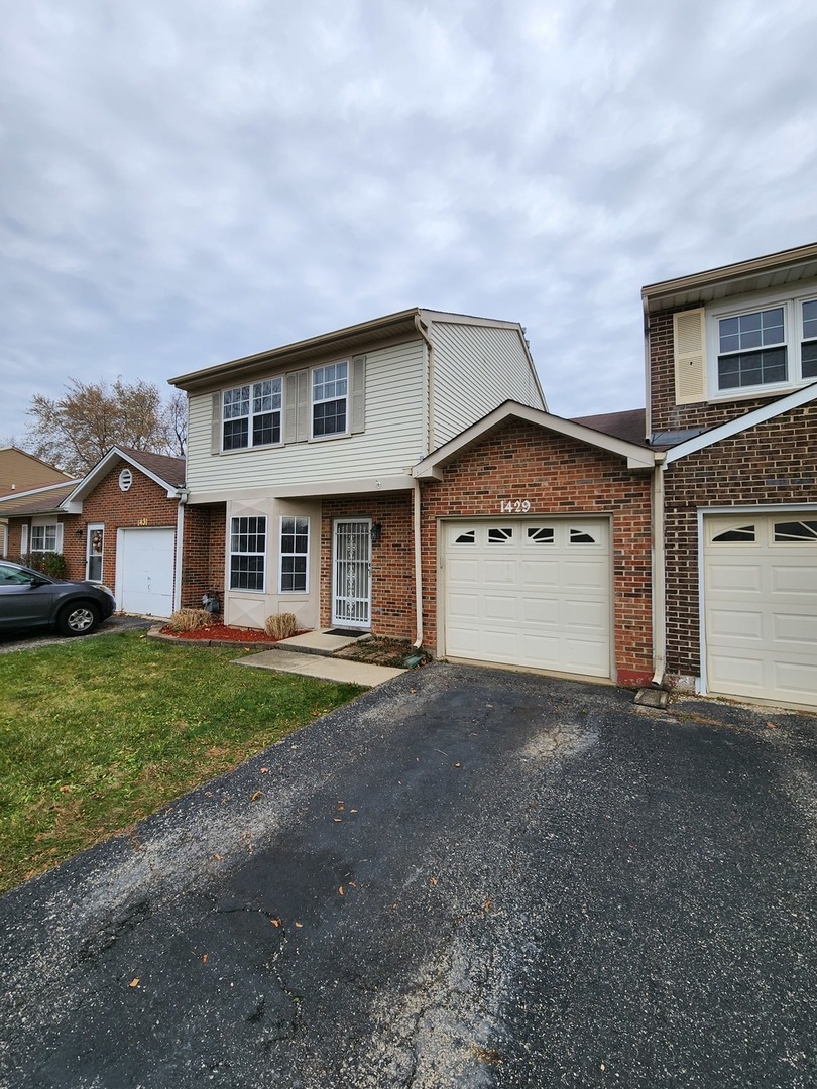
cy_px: 544
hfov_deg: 89.9
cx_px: 408
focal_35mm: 13
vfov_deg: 106.2
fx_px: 409
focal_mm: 2.2
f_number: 2.2
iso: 50
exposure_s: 1/748
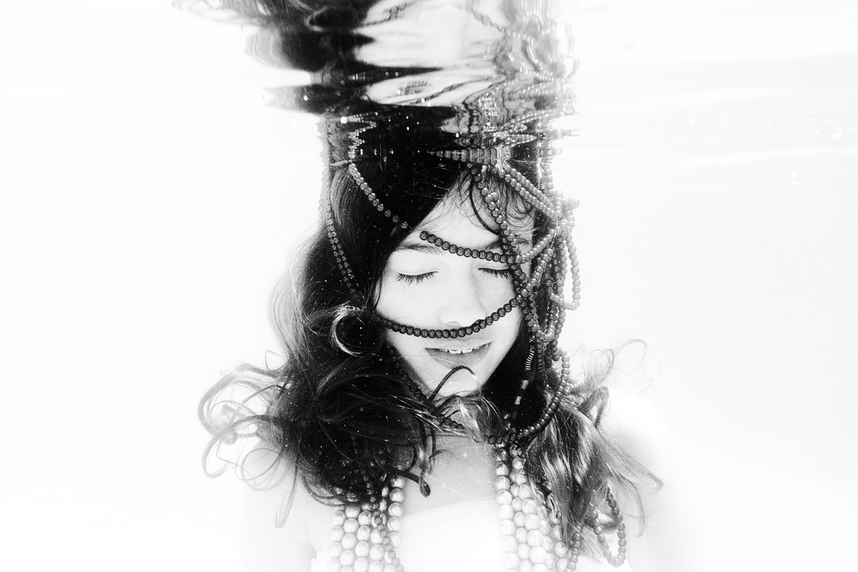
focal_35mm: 29
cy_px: 286
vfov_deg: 45.0
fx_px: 691
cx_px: 429
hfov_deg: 63.7
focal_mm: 11
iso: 160
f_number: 4
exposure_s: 1/640
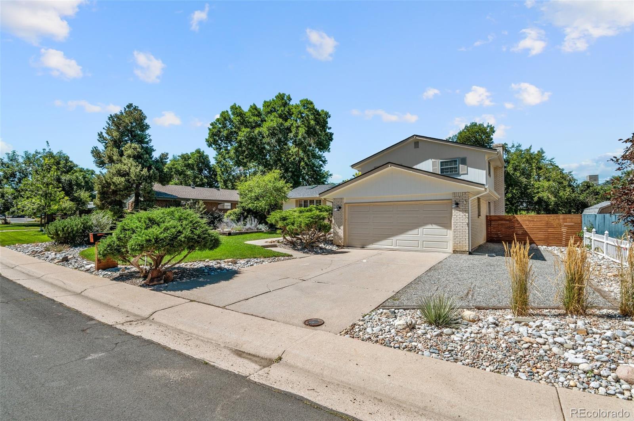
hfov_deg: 93.3
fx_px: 299
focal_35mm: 17
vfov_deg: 70.3
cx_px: 317
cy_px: 210
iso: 400
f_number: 8
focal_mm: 17
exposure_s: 1/640
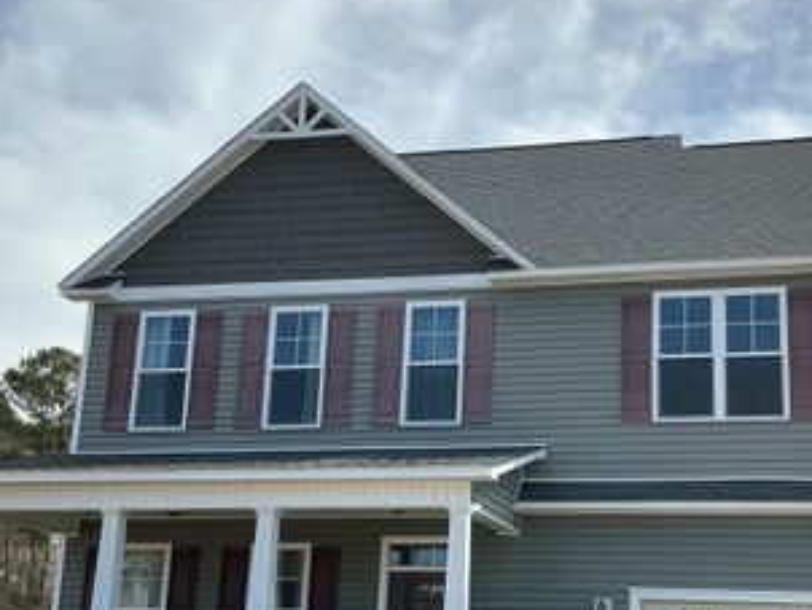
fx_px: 1127
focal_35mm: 48
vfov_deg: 30.1
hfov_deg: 39.2
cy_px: 399
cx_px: 540
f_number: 1.8
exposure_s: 1/2427
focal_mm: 3
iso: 25
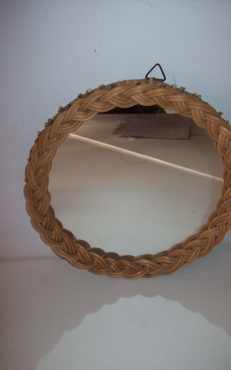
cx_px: 133
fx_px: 393
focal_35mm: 39
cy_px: 189
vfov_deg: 50.4
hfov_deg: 32.7
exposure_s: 1/64
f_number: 2.7
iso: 80
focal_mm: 6
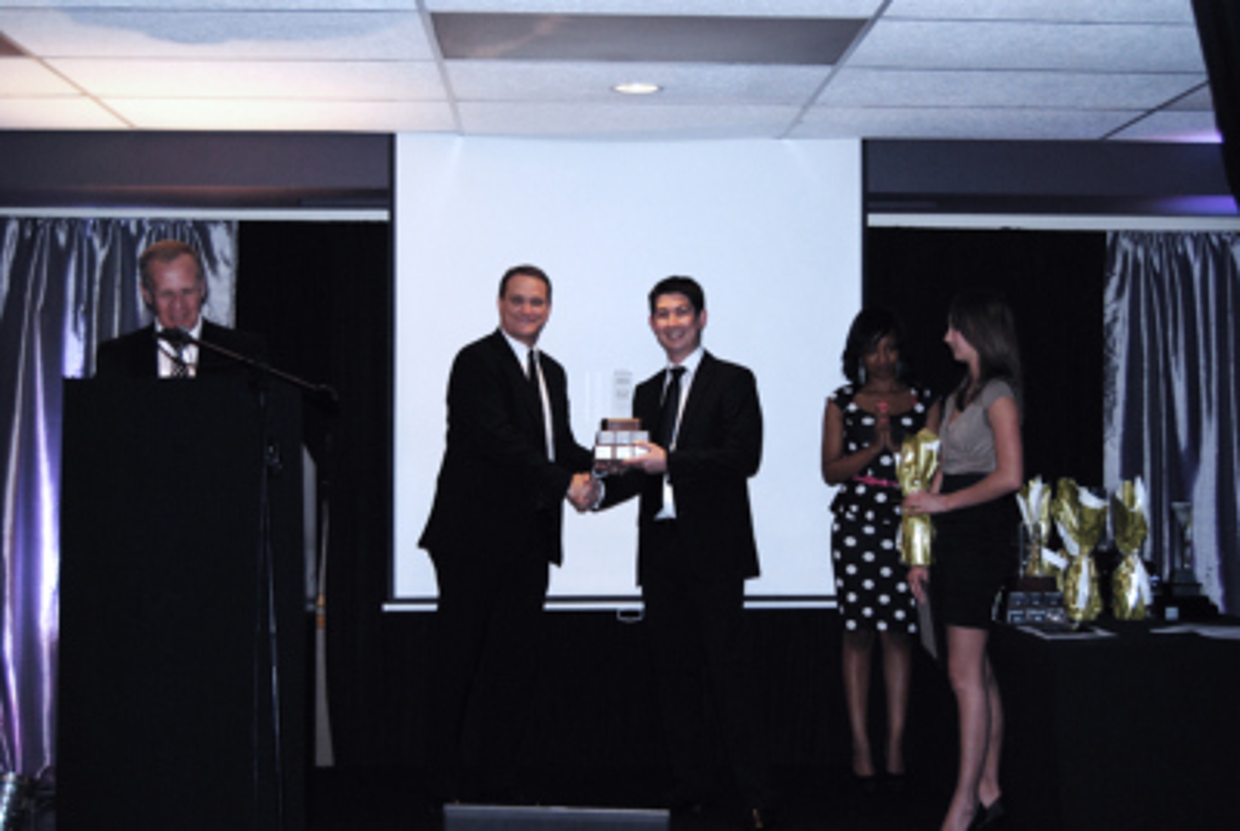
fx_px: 1656
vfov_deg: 28.2
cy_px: 416
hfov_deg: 41.1
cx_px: 620
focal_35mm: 48
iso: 200
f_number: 4.5
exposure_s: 1/60
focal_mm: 32
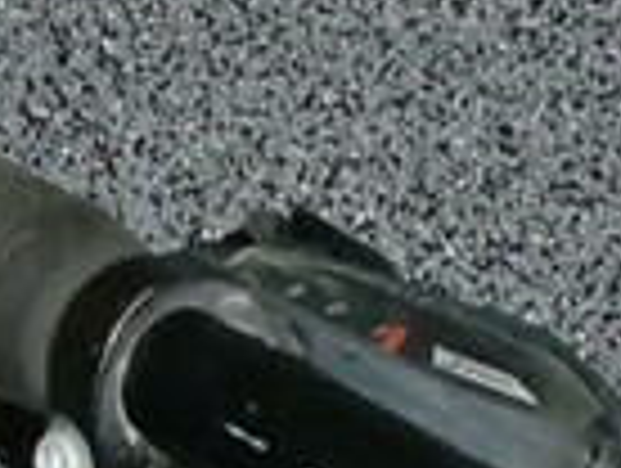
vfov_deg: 5.0
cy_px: 1692
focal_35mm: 273
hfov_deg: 7.1
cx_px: 1107
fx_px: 4906
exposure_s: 1/40
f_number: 3.1
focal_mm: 6.3
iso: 125
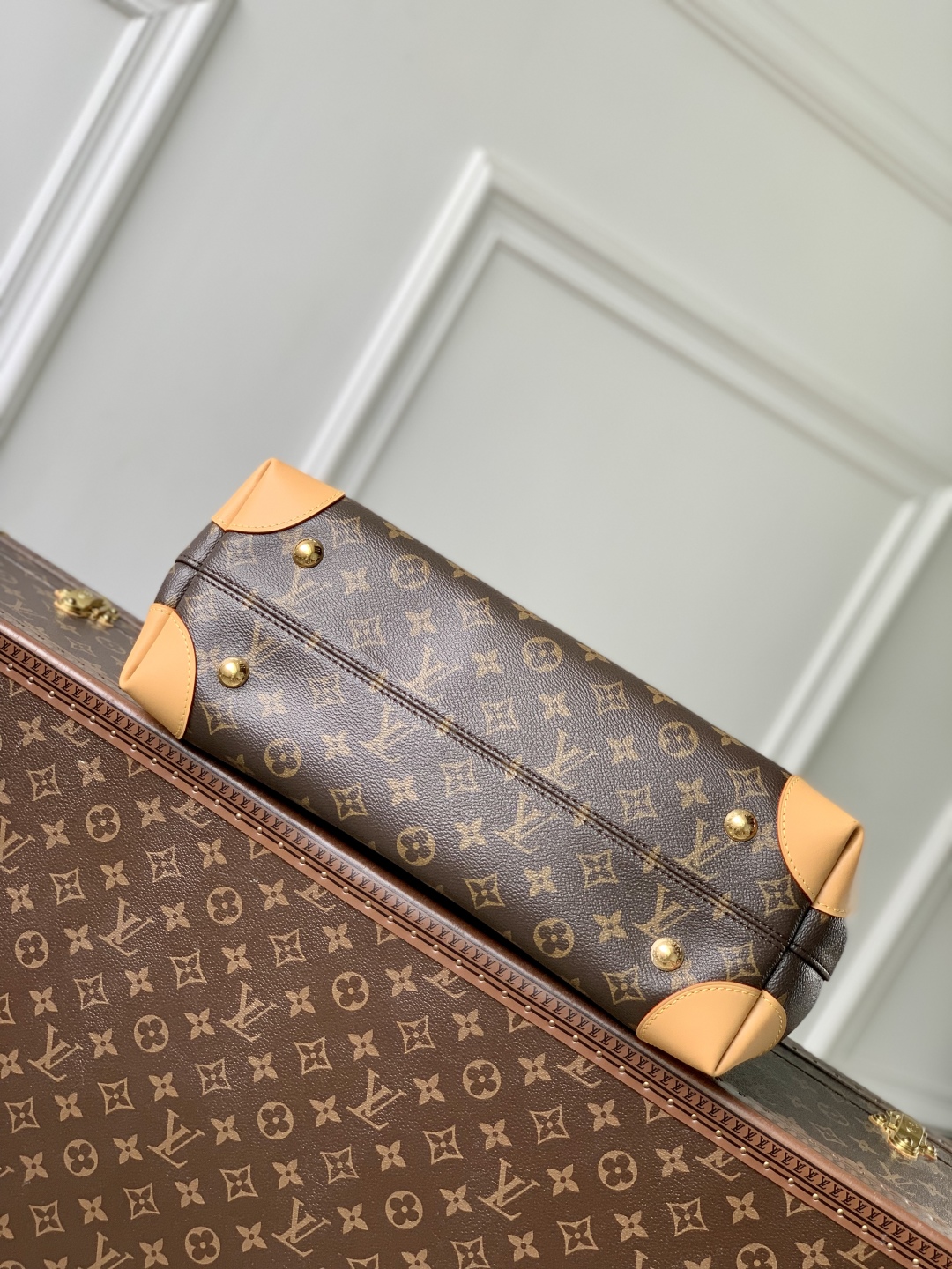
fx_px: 1907
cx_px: 476
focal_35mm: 52
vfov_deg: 36.8
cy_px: 634
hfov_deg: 28.0
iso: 40
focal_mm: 6
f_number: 2.4
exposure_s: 1/122
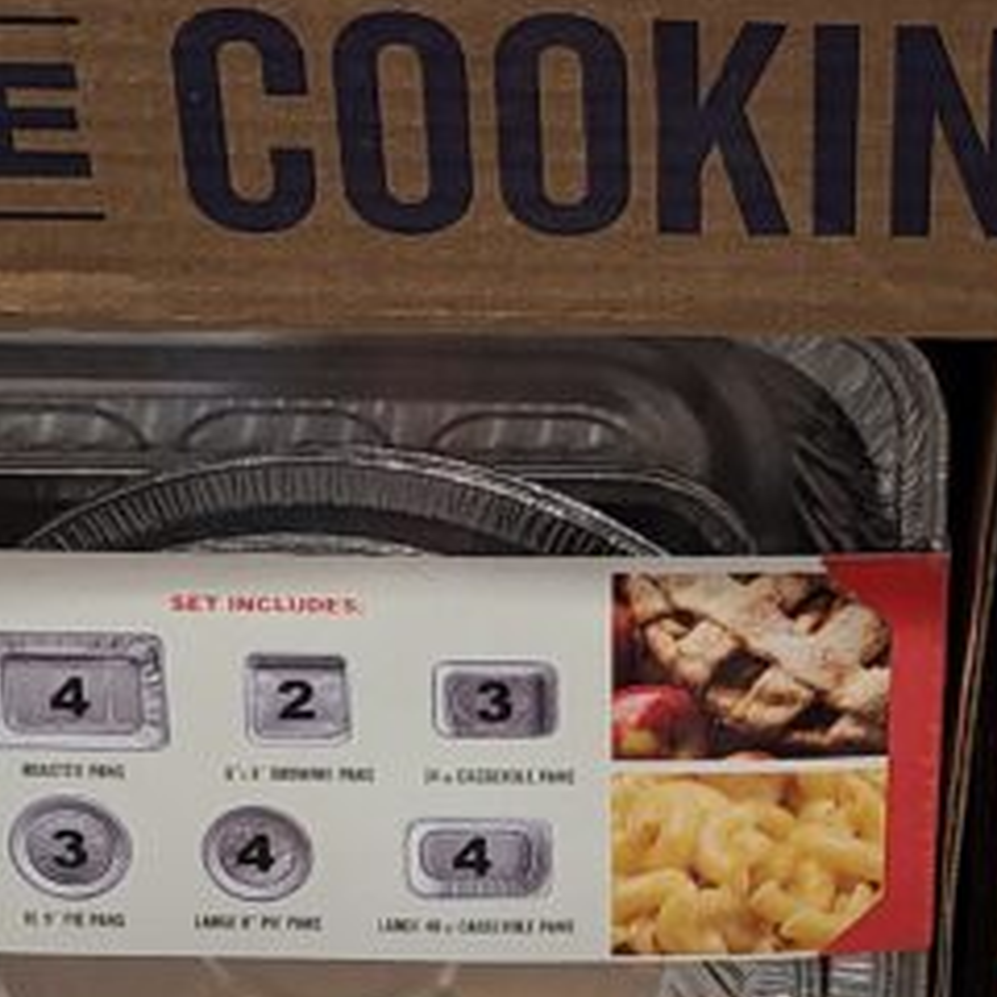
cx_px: 926
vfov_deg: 17.6
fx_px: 3193
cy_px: 220
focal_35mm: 98
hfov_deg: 17.4
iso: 125
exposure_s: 1/60
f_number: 1.8
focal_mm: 5.4
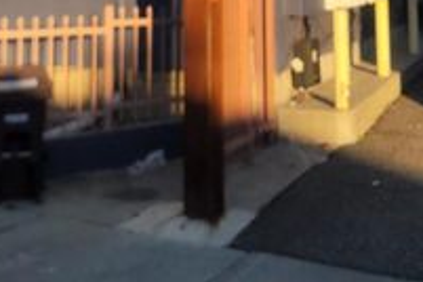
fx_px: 905
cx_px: 240
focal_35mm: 77
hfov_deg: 26.3
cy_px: -123
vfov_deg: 16.4
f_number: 1.8
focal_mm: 7
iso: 20
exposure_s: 1/447
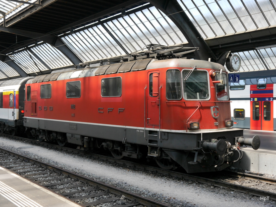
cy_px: 104
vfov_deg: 32.9
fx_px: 351
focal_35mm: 44
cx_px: 138
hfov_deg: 42.9
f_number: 5
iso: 160
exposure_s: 1/125
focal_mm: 22
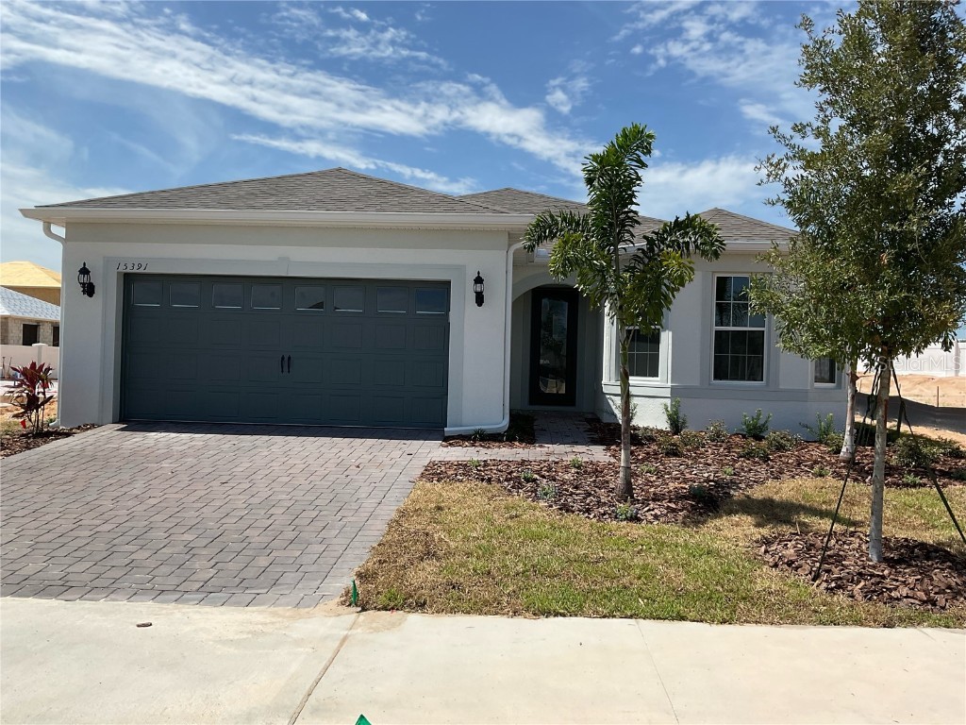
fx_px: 809
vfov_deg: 48.2
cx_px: 483
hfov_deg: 61.7
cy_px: 362
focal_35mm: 29
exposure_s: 1/4065
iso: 25
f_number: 1.8
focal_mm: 3
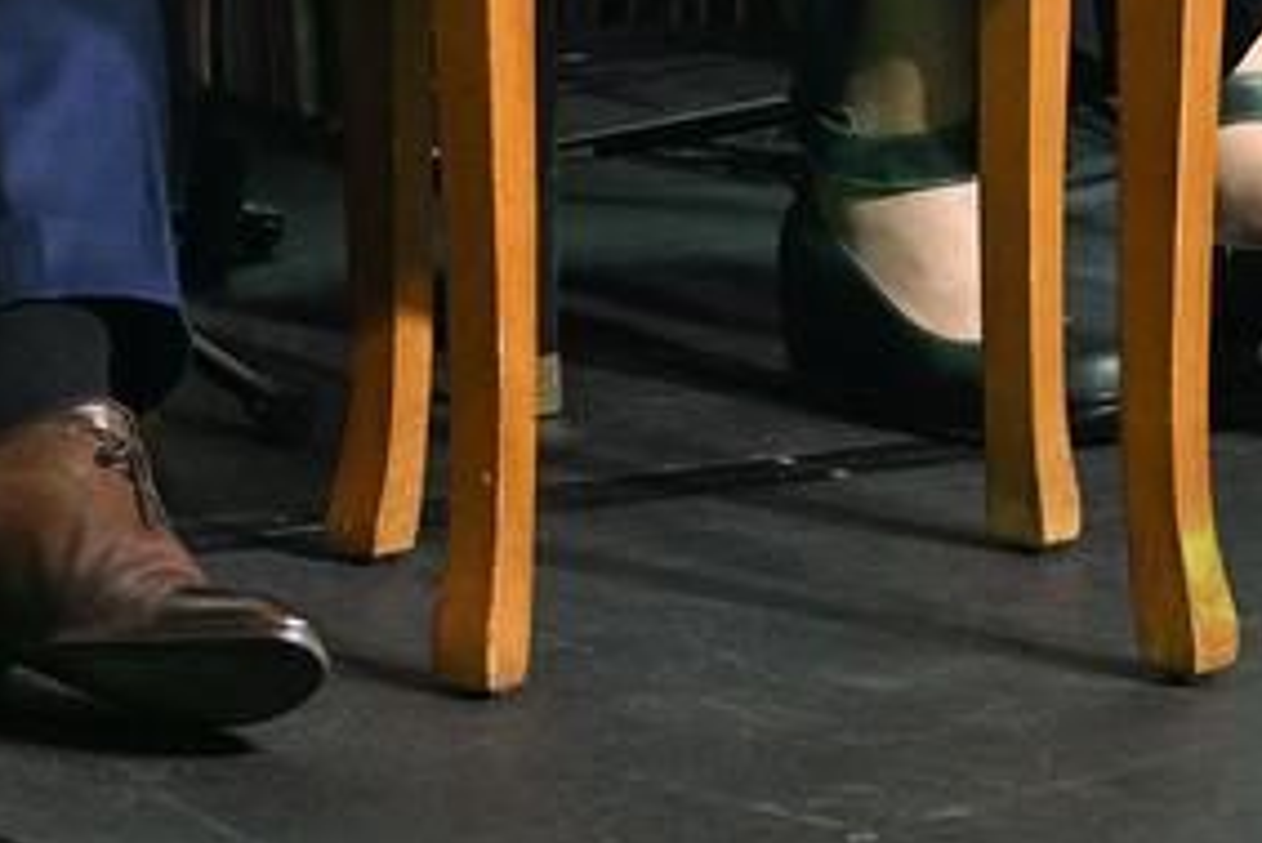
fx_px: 9715
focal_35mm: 277
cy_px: -1229
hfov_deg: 7.3
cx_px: -691
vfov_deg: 4.8
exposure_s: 1/160
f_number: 4
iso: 3600
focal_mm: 49
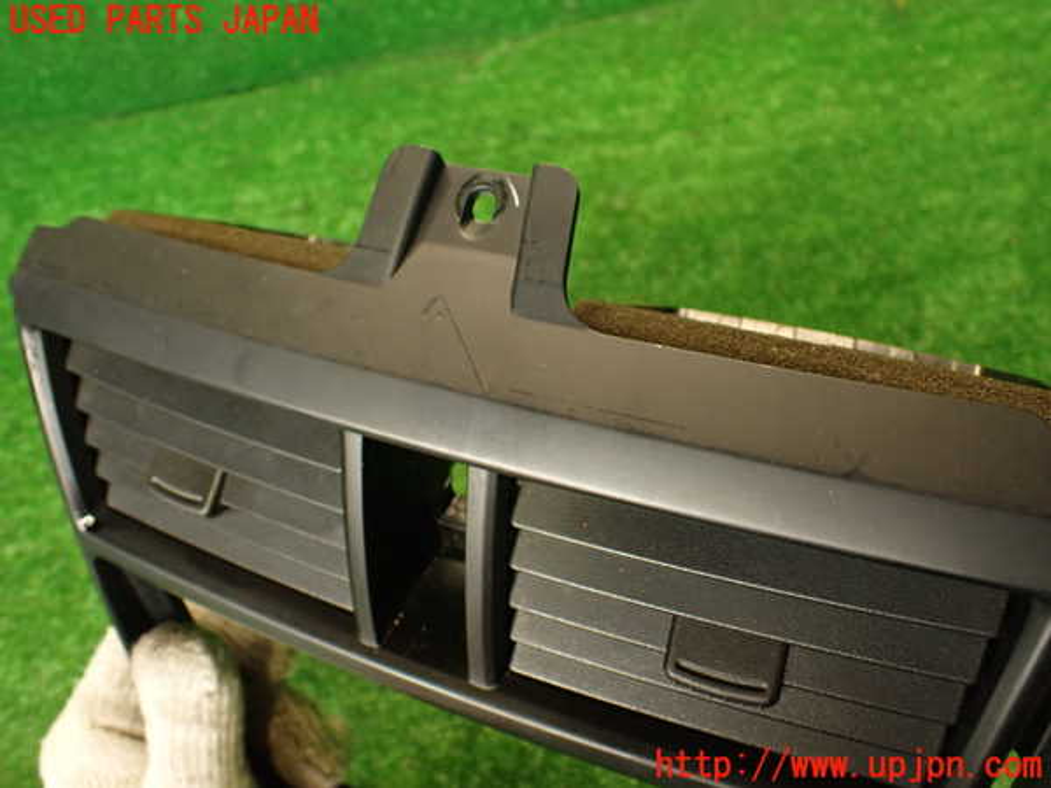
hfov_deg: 60.0
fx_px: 911
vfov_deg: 46.8
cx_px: 526
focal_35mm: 30
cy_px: 394
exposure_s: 1/30
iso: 320
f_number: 2.3
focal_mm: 5.4
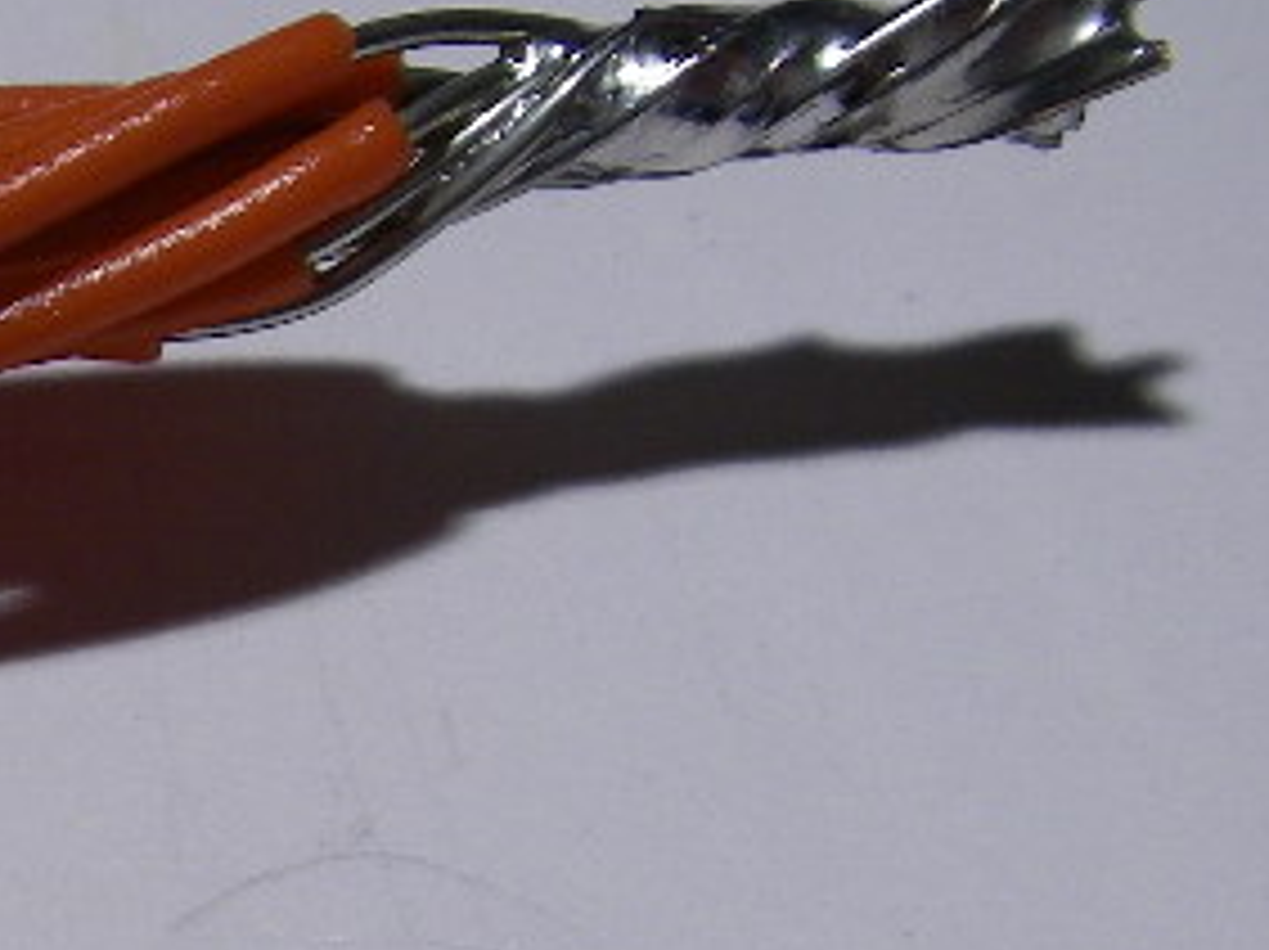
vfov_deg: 10.7
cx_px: -436
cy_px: 828
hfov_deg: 13.7
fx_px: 5055
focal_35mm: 138
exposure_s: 1/100
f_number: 3.3
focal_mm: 6.3
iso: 64
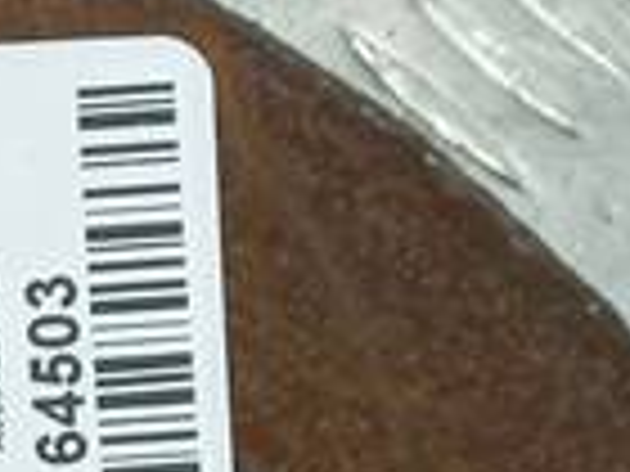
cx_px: -504
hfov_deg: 10.2
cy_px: 1290
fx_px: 3331
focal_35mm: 183
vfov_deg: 7.4
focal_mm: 4.6
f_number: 1.8
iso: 64
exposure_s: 1/50
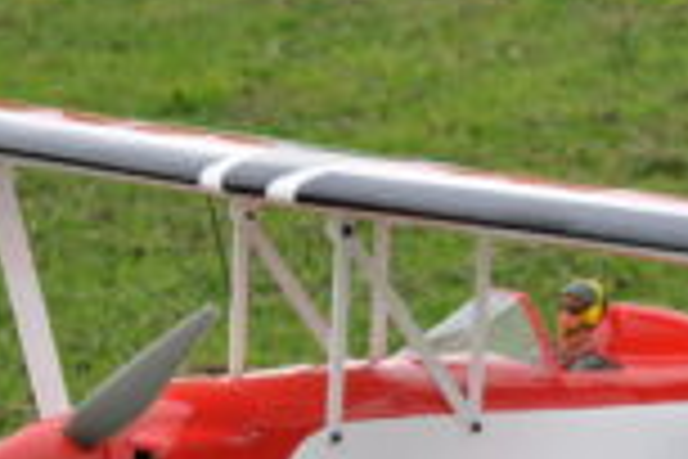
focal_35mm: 412
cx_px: 531
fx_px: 7879
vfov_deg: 3.3
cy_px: 423
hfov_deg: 5.0
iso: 360
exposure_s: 1/125
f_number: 5.6
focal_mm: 105
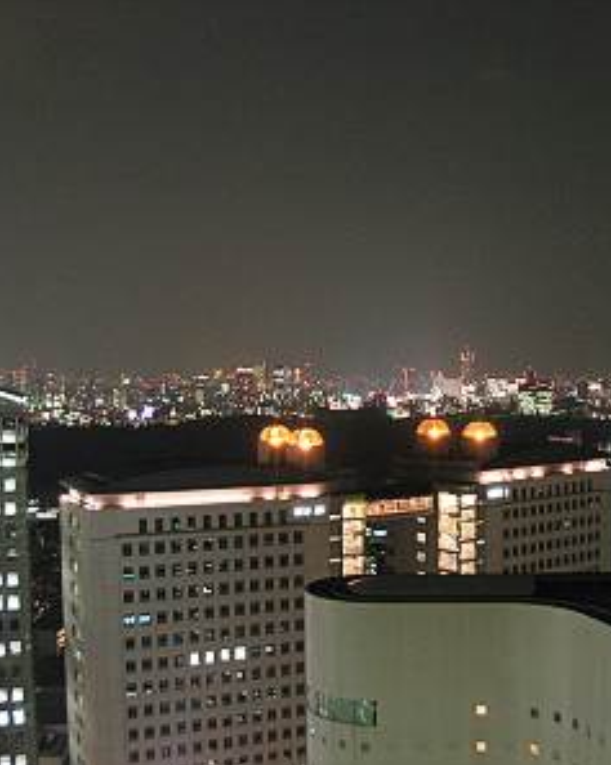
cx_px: 407
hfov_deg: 30.0
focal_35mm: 50
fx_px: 1132
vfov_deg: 37.4
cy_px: 384
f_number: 2.9
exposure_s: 1/1.4
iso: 308
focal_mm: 6.3
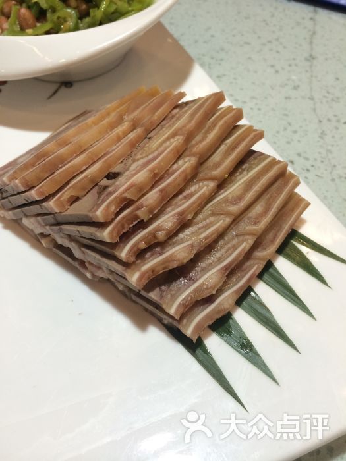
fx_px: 400
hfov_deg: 46.8
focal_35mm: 30
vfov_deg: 60.0
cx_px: 173
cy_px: 230
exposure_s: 1/33
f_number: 2.2
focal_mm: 4.12
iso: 64
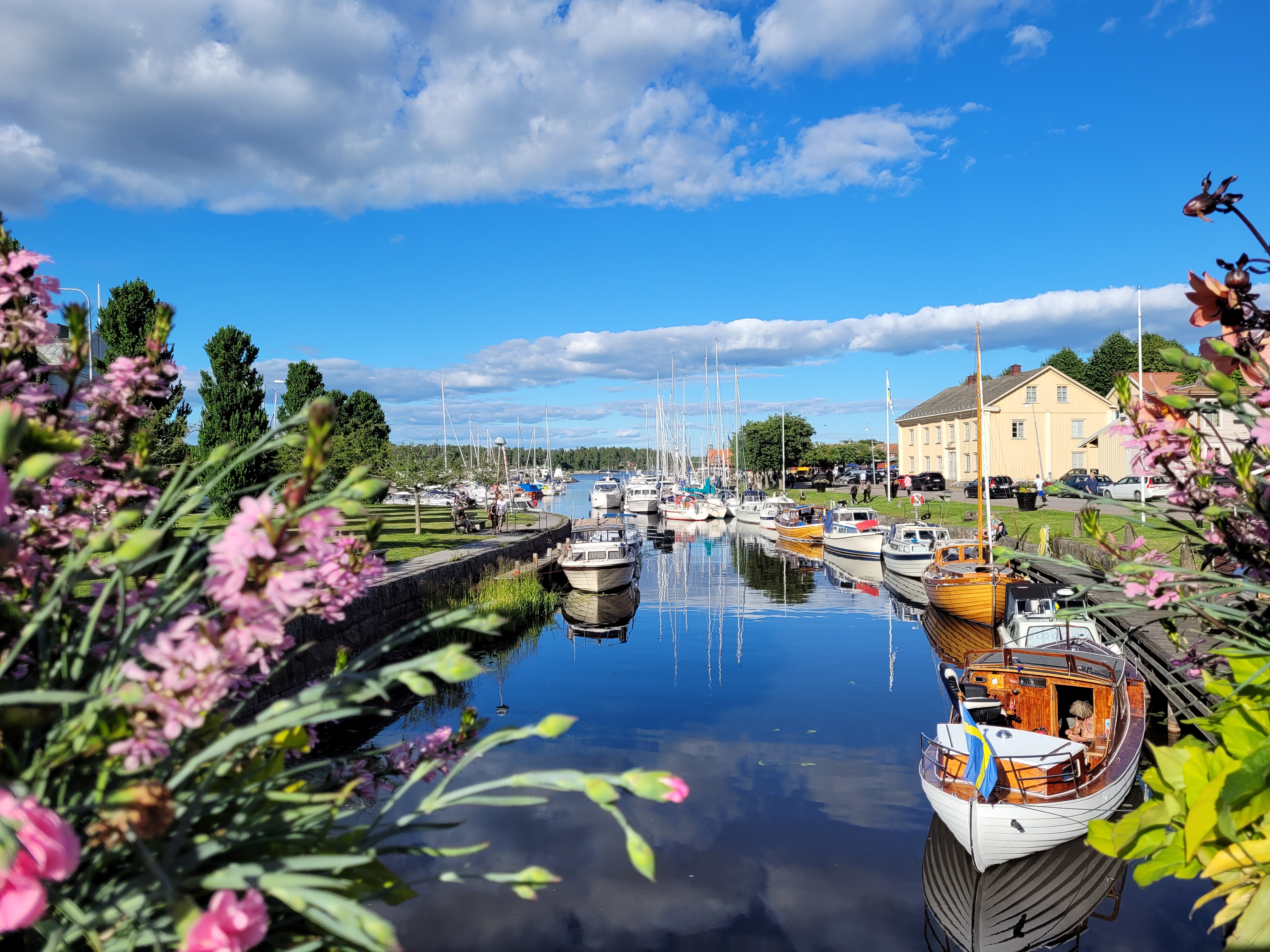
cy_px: 476
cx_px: 635
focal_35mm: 26
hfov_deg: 67.3
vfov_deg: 53.1
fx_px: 954
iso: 40
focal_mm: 5.4
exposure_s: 1/2628
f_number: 1.8
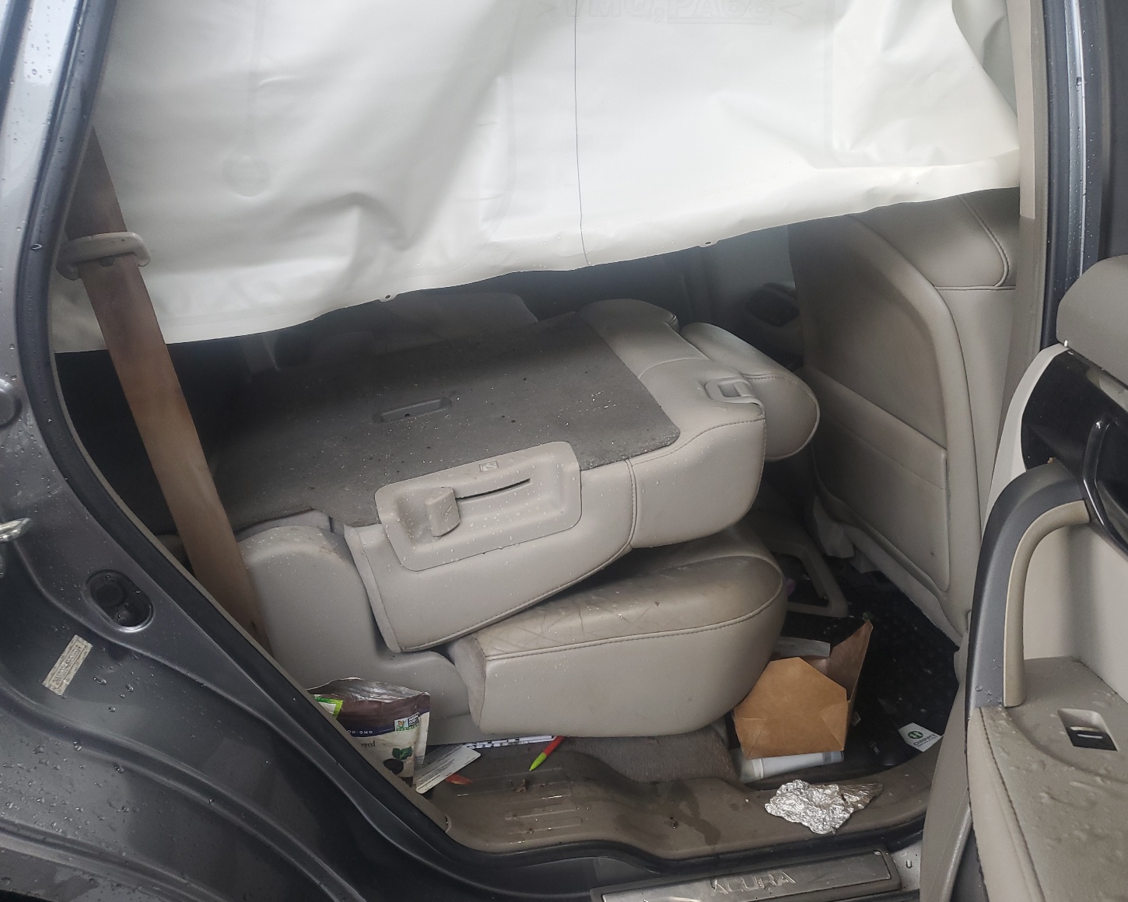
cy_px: 460
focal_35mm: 28
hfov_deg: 62.2
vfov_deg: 51.5
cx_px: 598
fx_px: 935
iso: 65
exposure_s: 1/60.2
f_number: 1.5
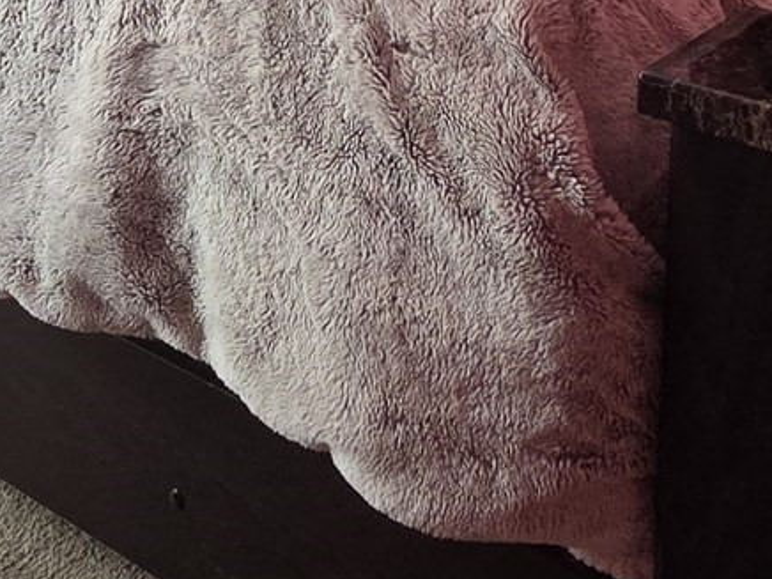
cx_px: 390
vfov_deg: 19.7
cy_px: -368
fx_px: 1360
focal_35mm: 61
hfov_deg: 31.7
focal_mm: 2.2
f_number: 2.2
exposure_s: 1/120
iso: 160
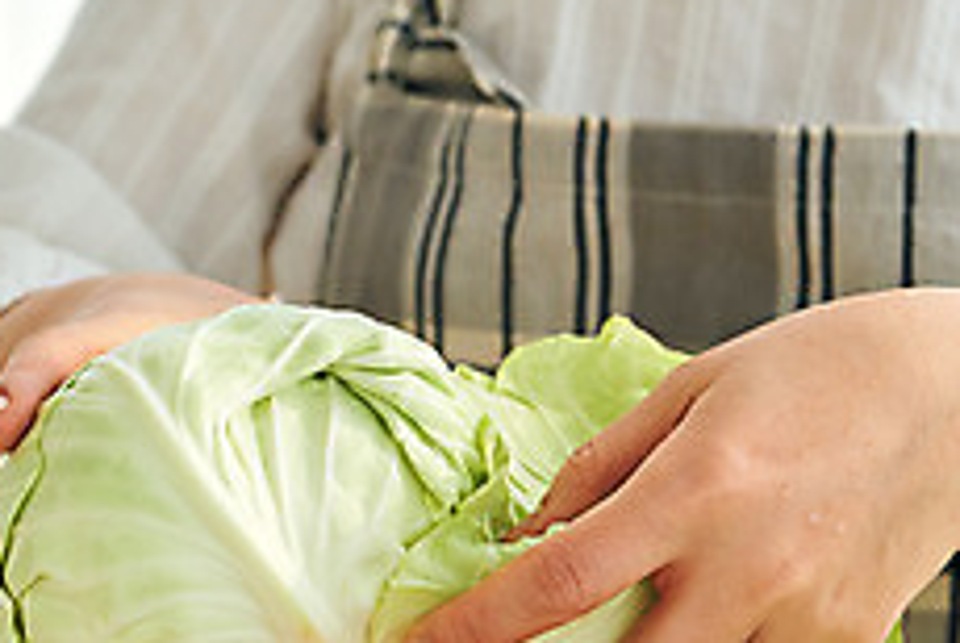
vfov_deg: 7.6
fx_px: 4859
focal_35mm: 182
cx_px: 223
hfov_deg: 11.3
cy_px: 480
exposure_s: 1/200
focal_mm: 70
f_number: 5
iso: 400
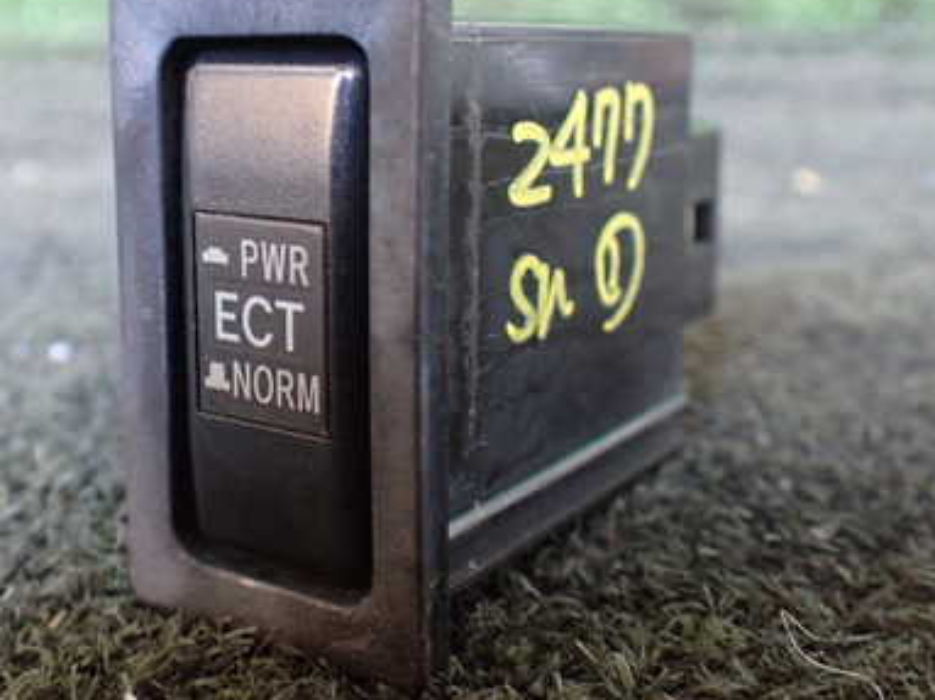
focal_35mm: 47
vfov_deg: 30.7
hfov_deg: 40.2
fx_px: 1269
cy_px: 259
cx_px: 361
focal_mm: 5.4
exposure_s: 1/40
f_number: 2.3
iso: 800
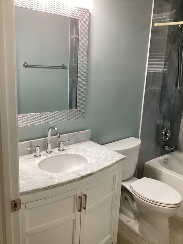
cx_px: 92
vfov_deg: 58.4
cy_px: 122
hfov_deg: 45.4
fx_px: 219
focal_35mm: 31
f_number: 2.4
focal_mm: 3.3
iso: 100
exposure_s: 1/60
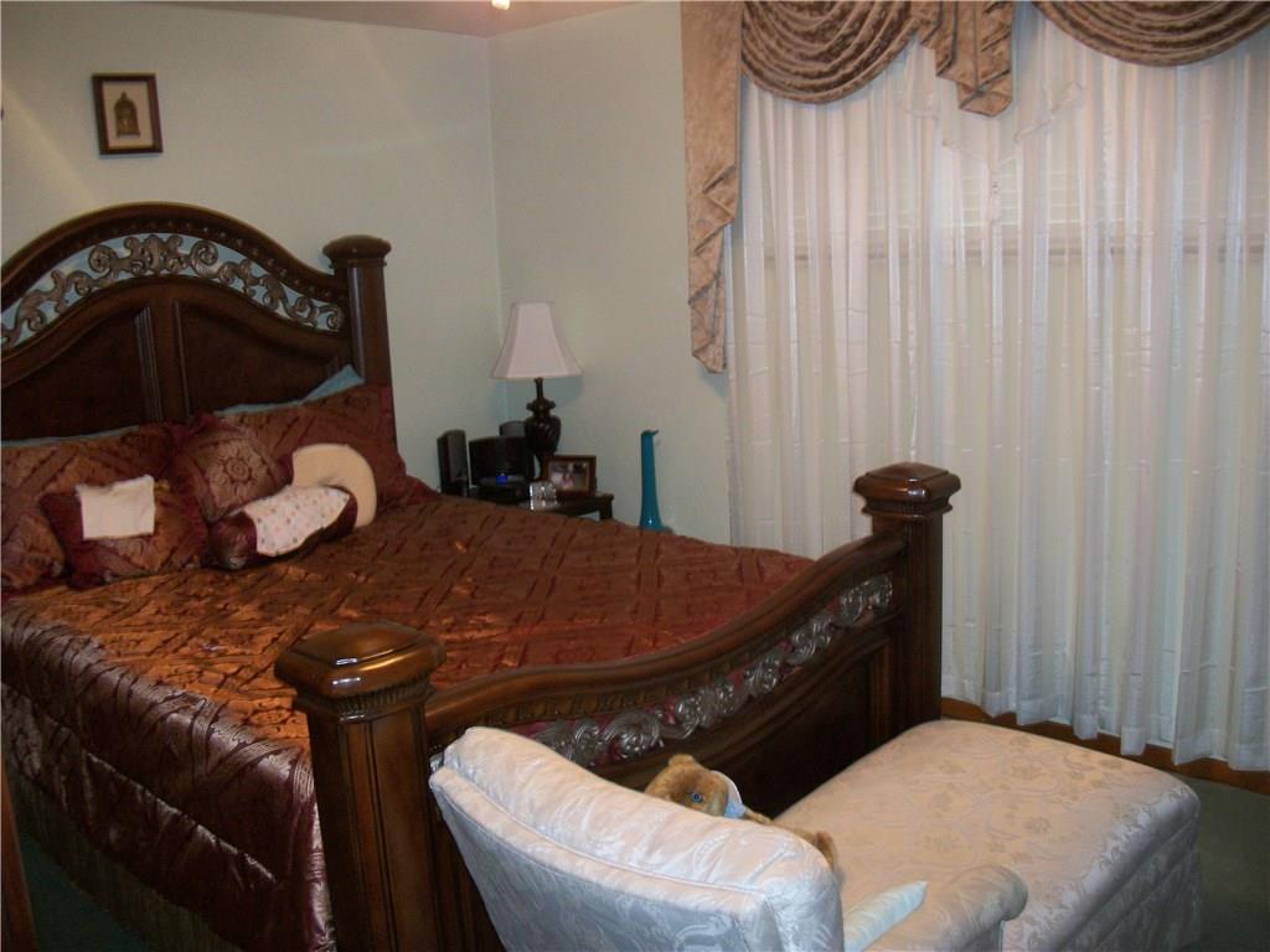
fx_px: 1174
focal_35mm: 32
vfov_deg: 44.2
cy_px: 476
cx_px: 635
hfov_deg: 56.8
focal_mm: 5.7
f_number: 2.9
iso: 160
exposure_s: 1/30
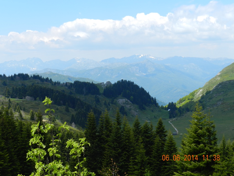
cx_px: 117
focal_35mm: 60
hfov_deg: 32.2
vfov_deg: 24.4
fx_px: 406
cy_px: 88
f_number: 4.6
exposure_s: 1/640
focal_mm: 10.7
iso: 160
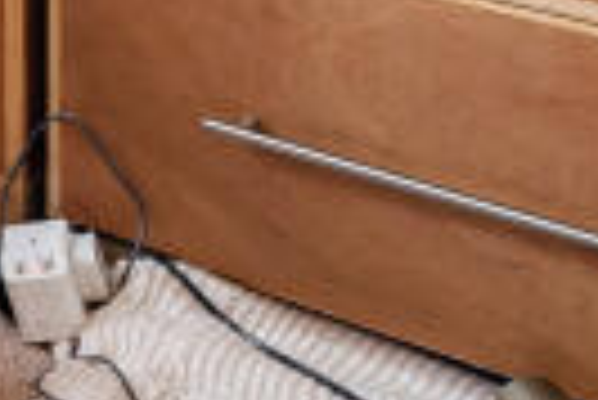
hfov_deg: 14.5
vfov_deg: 9.8
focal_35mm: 108
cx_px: -710
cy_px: -778
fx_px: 1796
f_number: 8
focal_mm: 14
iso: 320
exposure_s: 1/400
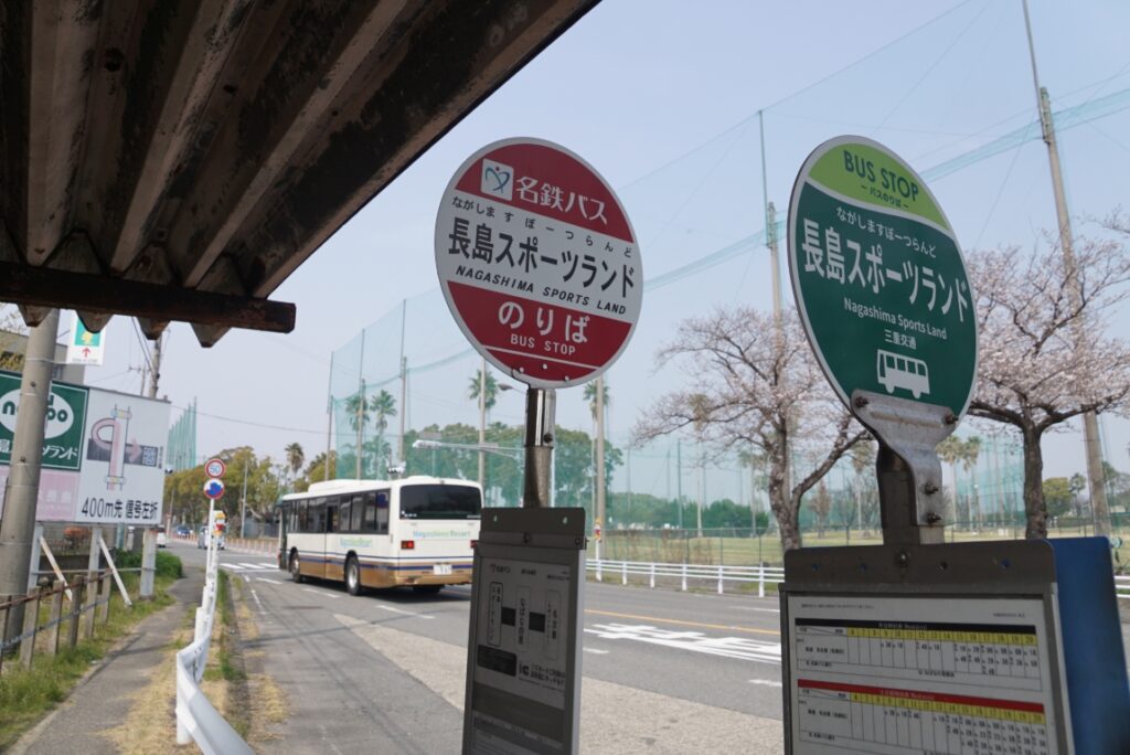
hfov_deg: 67.4
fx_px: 848
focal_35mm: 27
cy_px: 378
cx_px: 565
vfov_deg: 48.0
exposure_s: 1/200
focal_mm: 18
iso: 100
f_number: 8
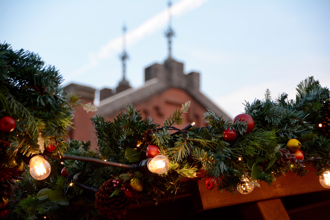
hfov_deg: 15.2
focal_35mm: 135
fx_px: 1237
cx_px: 165
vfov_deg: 10.2
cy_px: 110
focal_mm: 90
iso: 640
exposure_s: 1/160
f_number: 5.6
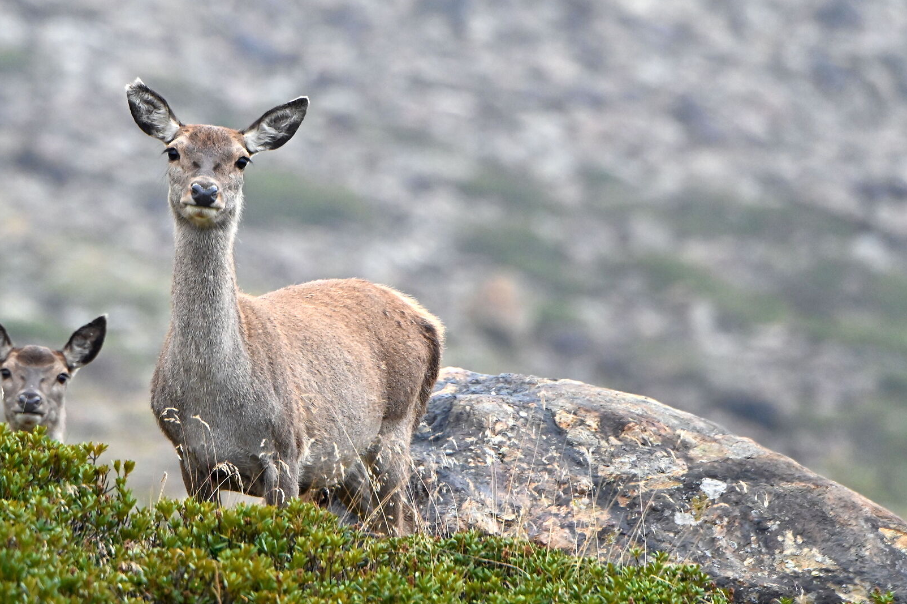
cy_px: 187
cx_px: 239
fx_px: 21097
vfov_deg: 1.6
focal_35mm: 838
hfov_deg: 2.5
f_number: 8
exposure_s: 1/640
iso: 5000
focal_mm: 560
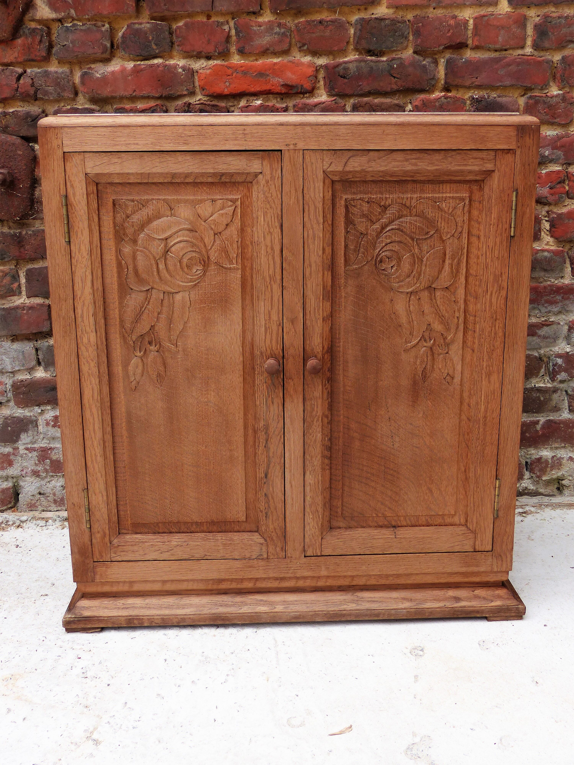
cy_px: 382
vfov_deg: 51.4
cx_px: 287
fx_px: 796
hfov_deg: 39.7
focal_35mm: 36
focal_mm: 6.3
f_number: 4
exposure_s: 1/200
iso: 100
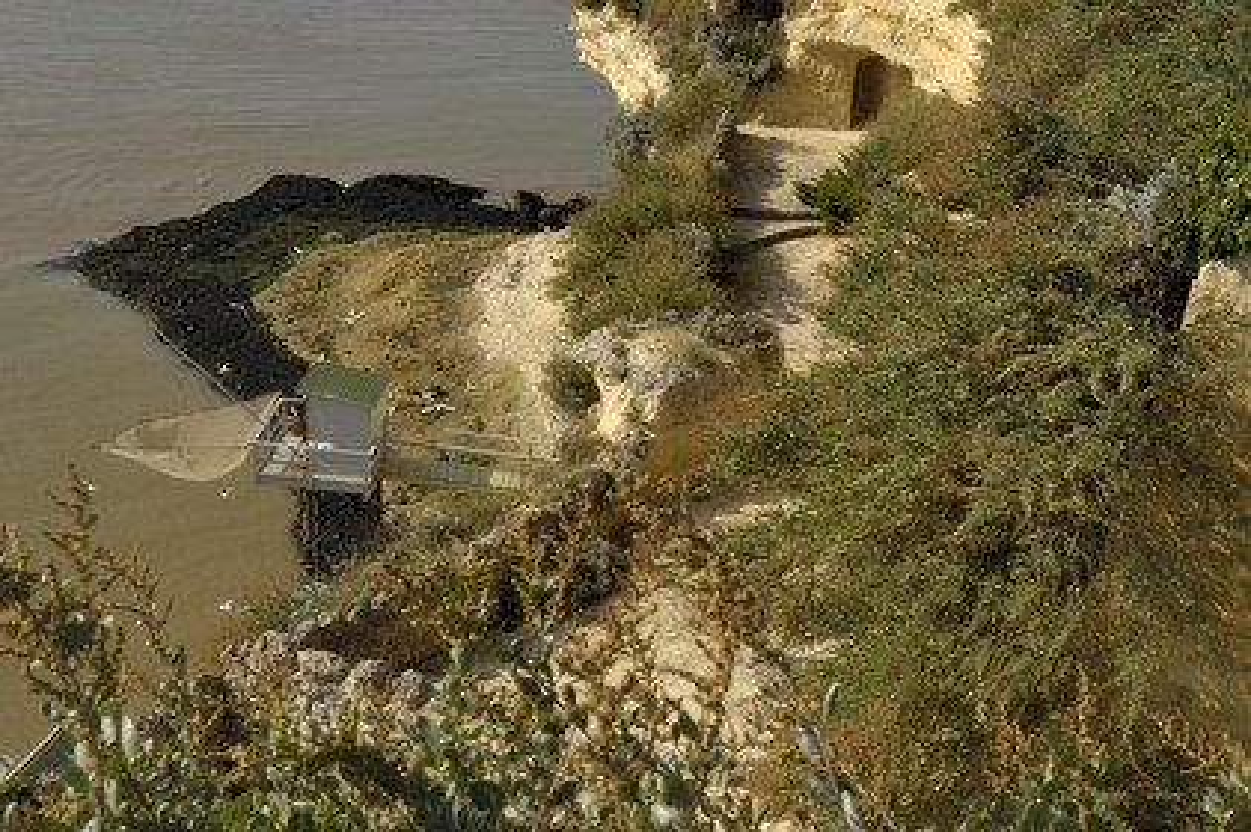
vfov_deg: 31.8
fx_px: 1458
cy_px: 416
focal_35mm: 42
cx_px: 626
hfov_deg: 46.4
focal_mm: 28
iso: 100
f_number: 13
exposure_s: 1/160
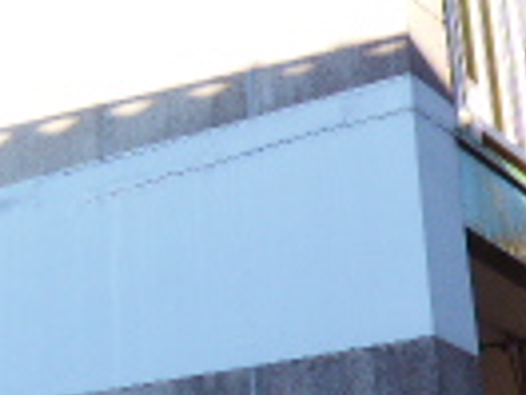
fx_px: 1474
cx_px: -32
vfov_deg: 15.2
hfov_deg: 19.5
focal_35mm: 97
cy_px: 80
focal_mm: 3.58
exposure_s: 1/250
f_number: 2.8
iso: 100
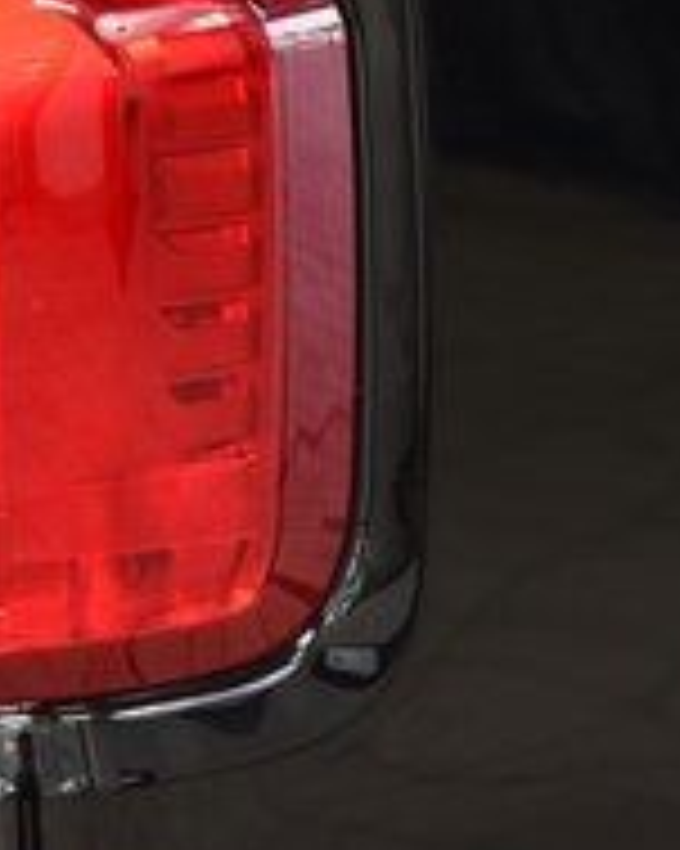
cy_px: -70
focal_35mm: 239
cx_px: 32
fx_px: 6017
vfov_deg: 8.0
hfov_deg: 6.5
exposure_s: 1/15
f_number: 6.3
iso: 1250
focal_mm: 50
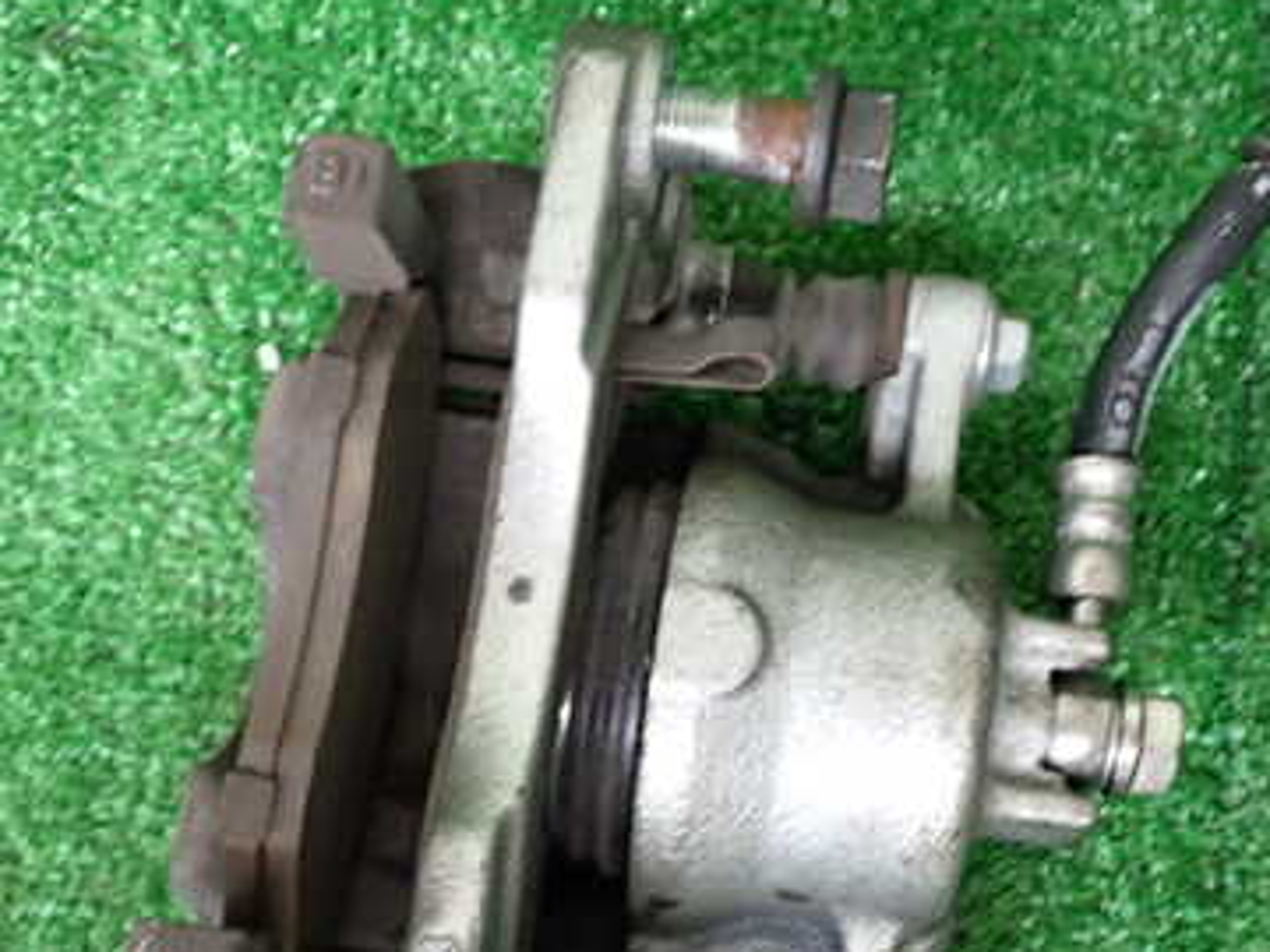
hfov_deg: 38.2
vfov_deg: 28.7
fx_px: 1834
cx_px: 663
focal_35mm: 50
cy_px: 695
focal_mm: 5.4
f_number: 2.3
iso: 320
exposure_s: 1/40
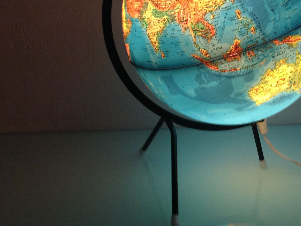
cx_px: 211
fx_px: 478
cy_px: 57
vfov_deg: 26.2
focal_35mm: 55
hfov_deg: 34.5
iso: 160
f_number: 2.4
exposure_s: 1/15
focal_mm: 4.28
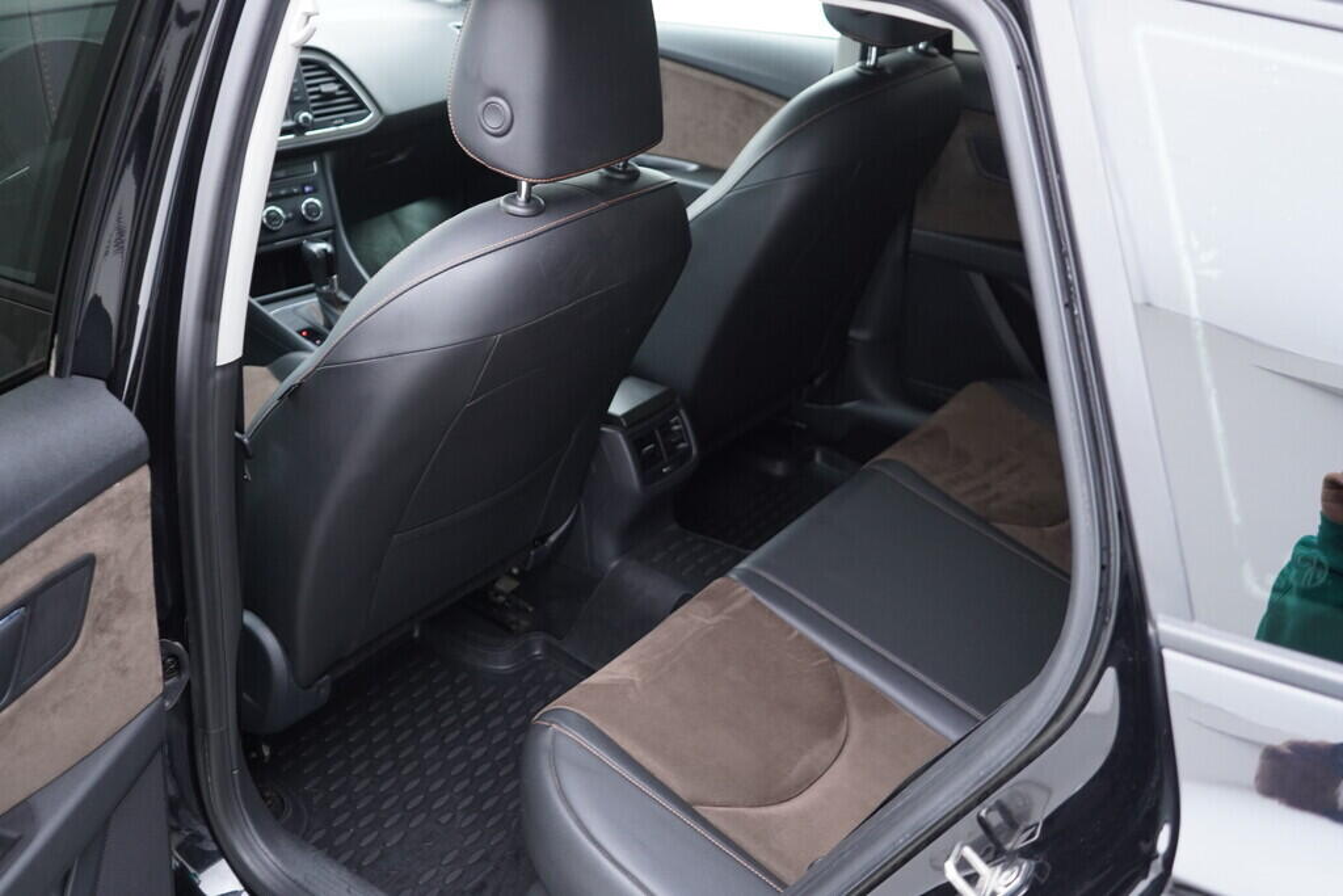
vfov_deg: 36.9
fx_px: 1343
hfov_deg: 53.1
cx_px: 672
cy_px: 448
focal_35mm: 36
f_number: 2.8
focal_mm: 24
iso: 400
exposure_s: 1/40
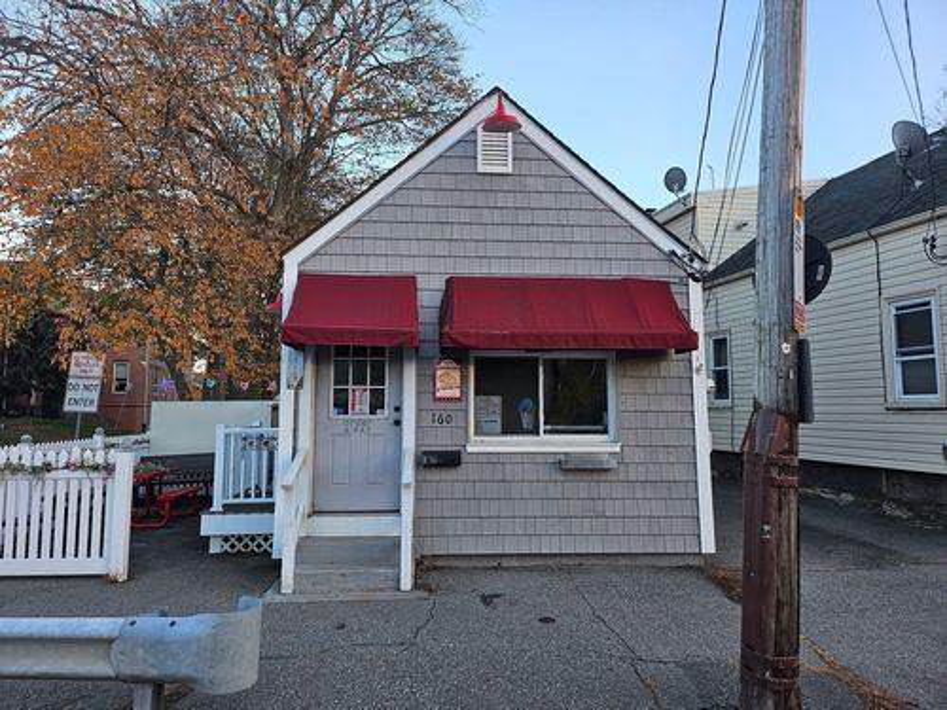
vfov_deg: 56.8
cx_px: 474
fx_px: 657
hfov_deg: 71.6
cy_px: 355
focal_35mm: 24
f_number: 1.8
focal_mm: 5
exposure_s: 1/357
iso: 50
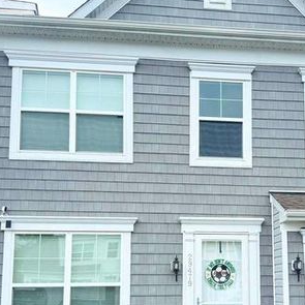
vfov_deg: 34.7
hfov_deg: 35.0
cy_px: 222
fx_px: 478
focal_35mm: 48
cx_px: 204
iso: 100
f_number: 1.78
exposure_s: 1/2110
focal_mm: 6.76
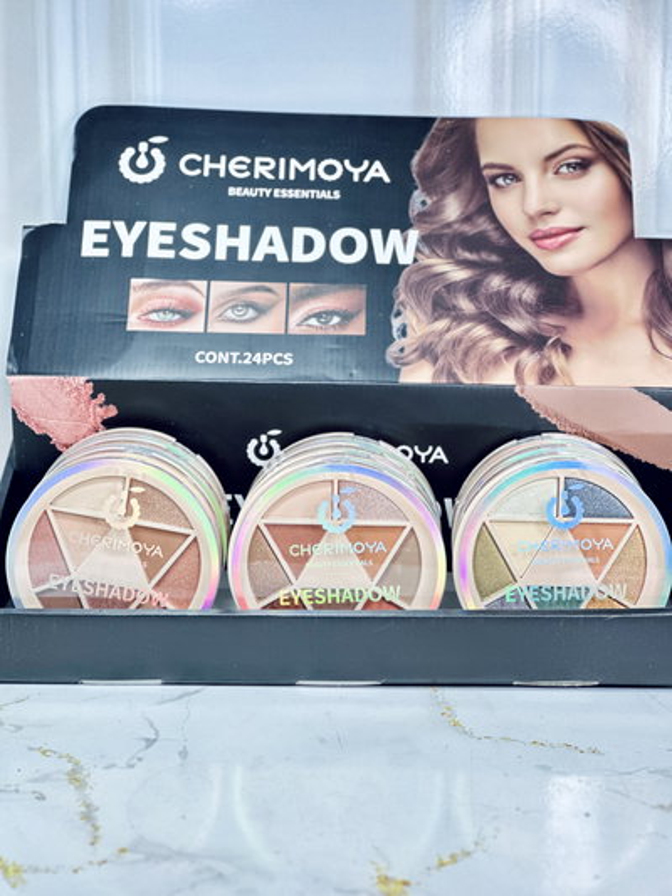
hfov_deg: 19.1
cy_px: 448
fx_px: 1992
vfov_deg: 25.3
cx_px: 336
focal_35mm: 77
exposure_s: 1/33
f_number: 2.8
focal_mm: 9
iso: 160
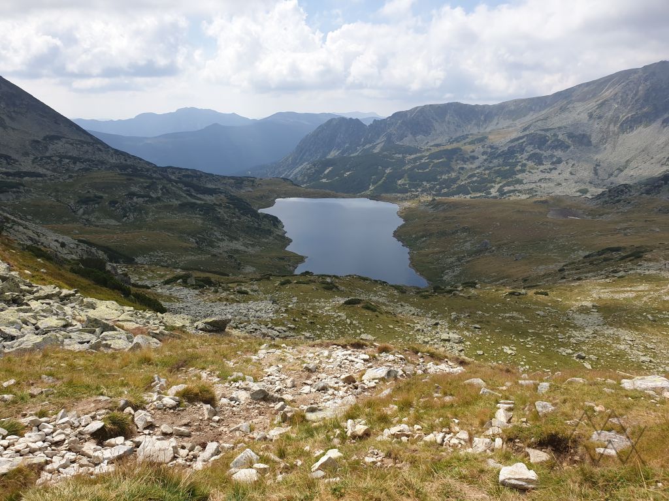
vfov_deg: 53.1
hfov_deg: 67.3
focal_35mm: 26
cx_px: 334
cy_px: 250
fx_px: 502
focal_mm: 4.3
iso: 50
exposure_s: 1/1779
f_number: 2.4
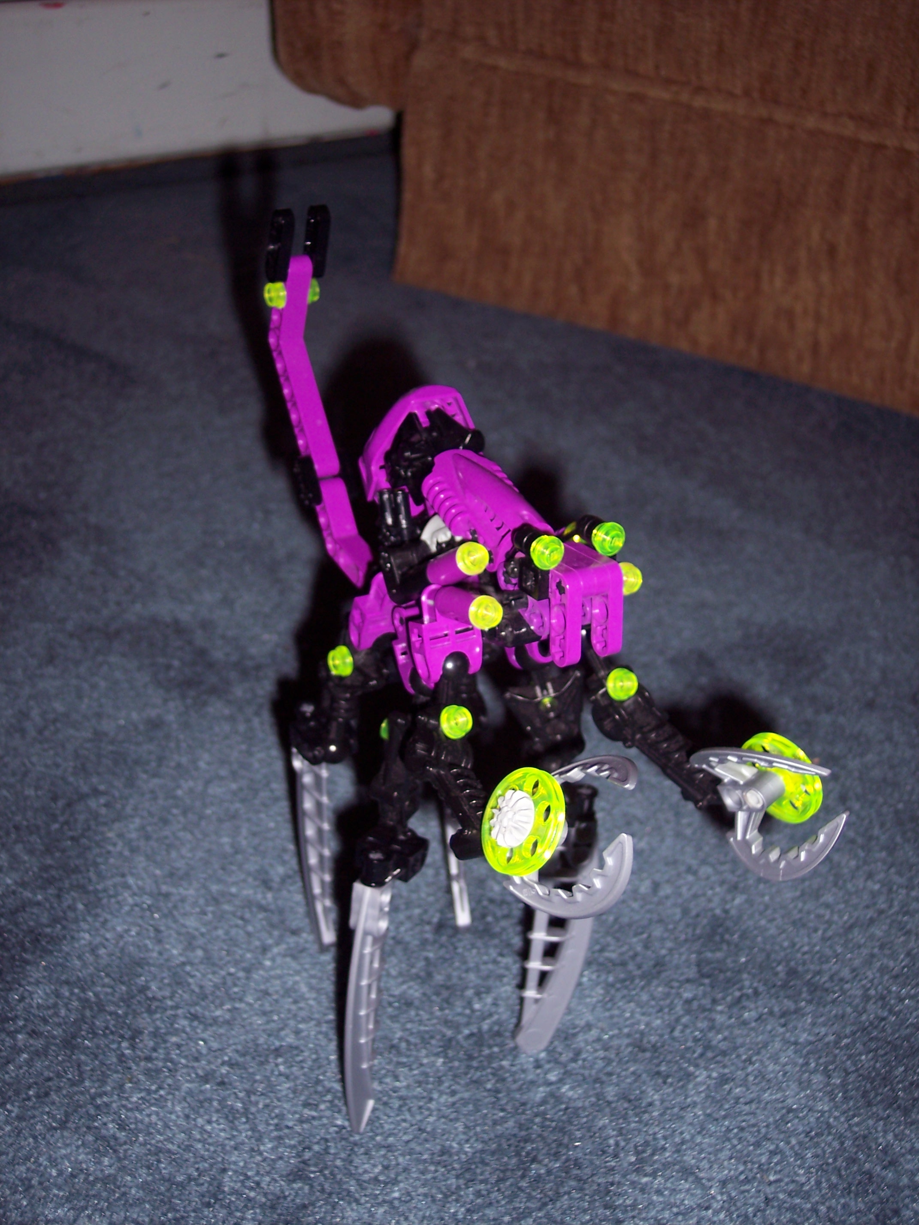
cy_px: 612
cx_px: 460
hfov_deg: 28.0
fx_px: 1841
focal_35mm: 52
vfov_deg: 36.8
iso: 100
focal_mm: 10.7
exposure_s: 1/60
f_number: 3.4
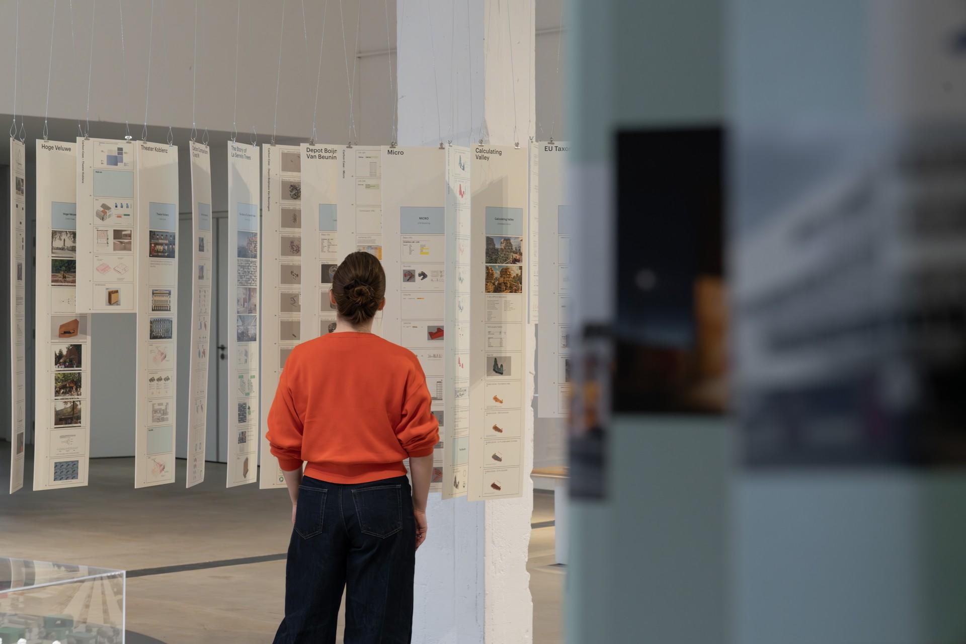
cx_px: 483
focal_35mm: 70
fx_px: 1878
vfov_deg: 19.5
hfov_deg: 28.8
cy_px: 322
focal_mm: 70
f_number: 7.1
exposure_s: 1/100
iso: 1600
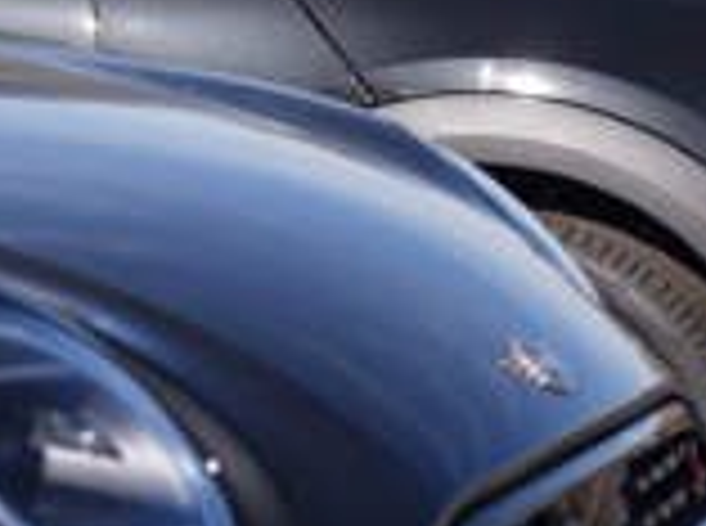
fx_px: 5698
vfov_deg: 5.3
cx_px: 742
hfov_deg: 7.1
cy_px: 25
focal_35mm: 280
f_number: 2.8
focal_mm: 76
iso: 200
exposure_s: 1/3200
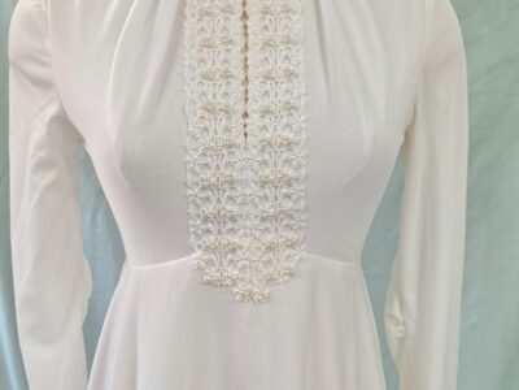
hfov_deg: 73.9
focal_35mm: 23
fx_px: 345
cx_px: 260
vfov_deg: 58.9
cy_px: 195
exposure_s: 1/120
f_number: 1.8
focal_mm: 5.54
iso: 50
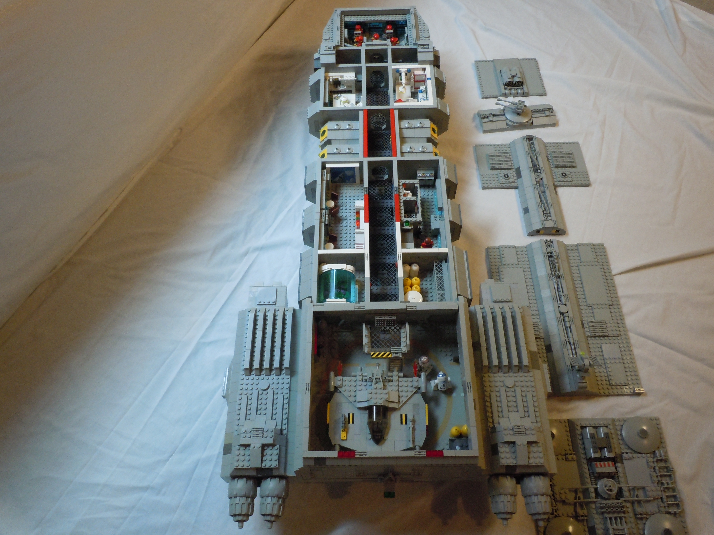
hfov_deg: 63.4
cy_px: 268
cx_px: 357
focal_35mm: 28
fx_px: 578
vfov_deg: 49.7
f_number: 3.7
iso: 400
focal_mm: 5
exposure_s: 1/30
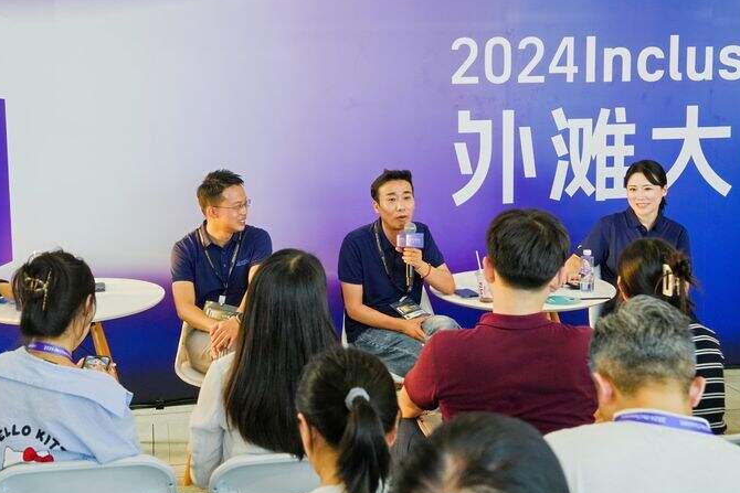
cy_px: 183
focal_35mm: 47
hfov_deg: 41.6
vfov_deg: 28.6
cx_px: 275
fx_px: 966
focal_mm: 35
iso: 1600
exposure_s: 1/250
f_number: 4.5
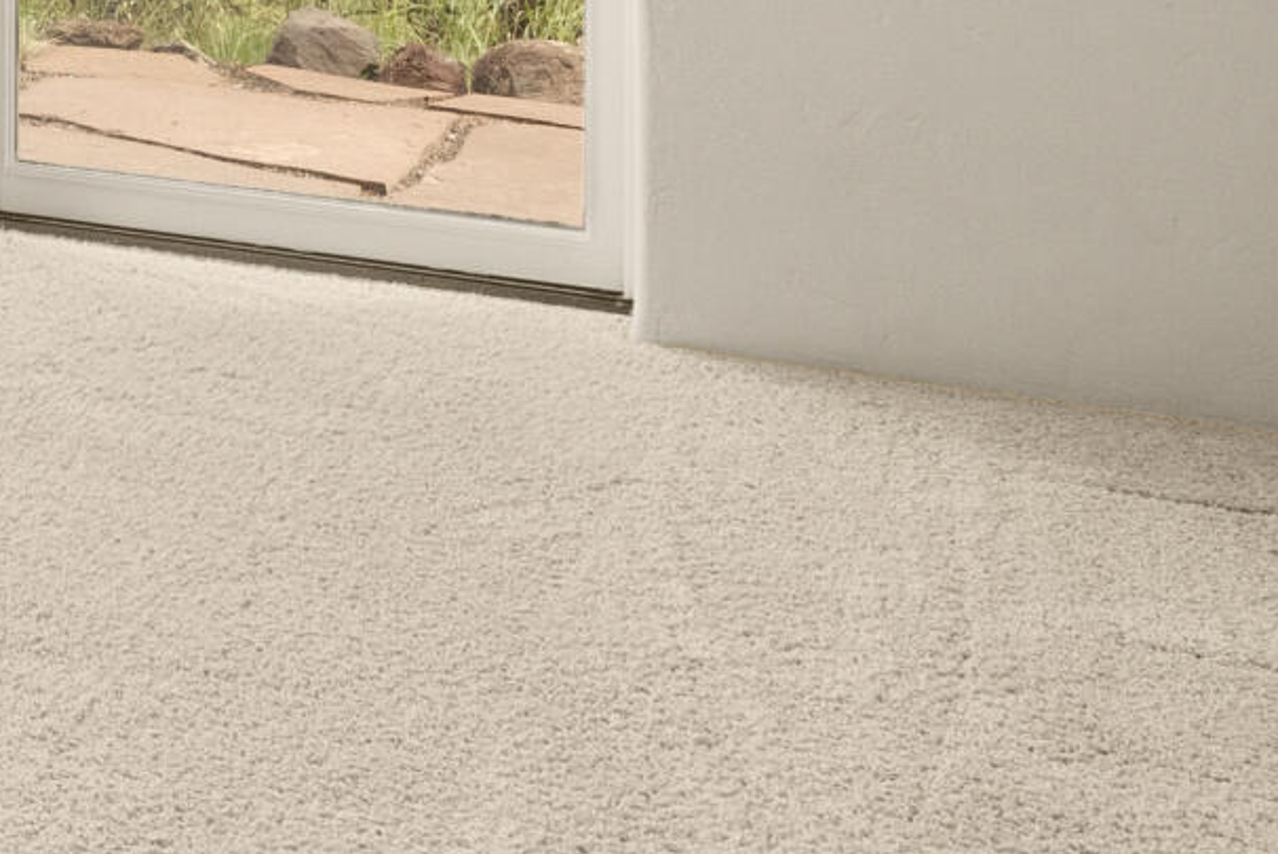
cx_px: -766
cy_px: -628
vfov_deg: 13.3
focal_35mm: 94
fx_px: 3339
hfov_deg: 18.6
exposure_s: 1/20
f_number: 7.1
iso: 1250
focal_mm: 19
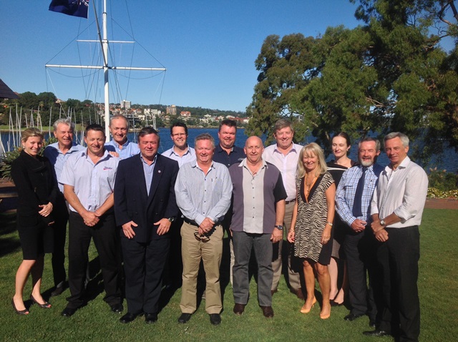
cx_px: 229
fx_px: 462
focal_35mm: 35
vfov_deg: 40.6
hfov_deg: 52.7
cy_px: 171
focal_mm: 4.28
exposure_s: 1/4329
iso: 64
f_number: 2.4
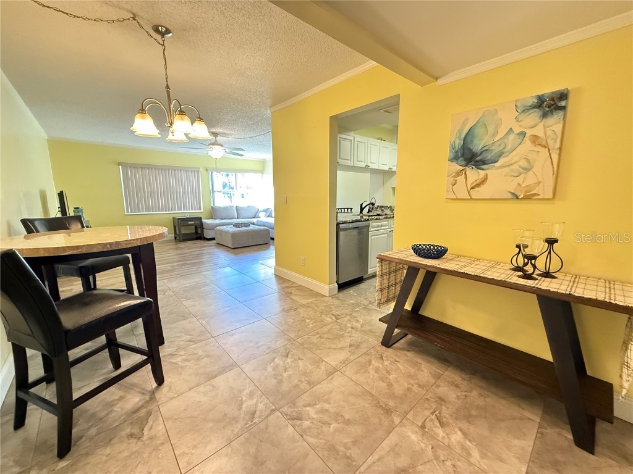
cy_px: 237
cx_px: 316
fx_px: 256
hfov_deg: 102.1
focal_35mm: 14
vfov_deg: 85.7
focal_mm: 2.22
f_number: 2.2
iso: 640
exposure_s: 1/60
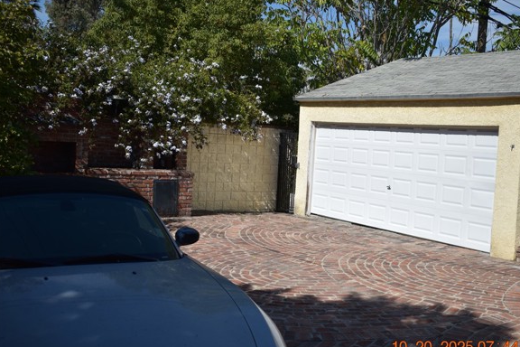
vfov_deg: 33.4
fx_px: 578
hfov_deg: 48.4
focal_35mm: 40
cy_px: 183
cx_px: 284
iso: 100
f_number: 4
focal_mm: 24
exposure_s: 1/1250
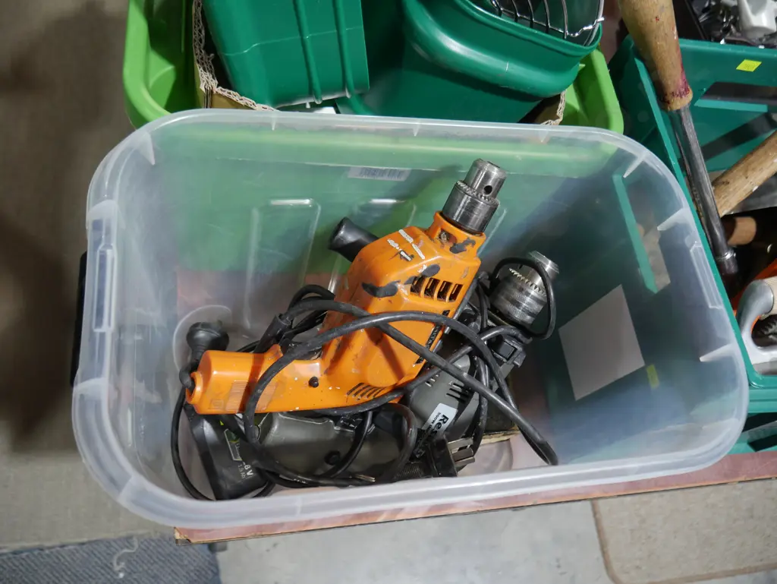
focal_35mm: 28
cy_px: 292
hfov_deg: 63.4
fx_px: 629
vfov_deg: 49.8
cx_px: 388
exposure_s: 1/60
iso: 500
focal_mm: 14
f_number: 3.5
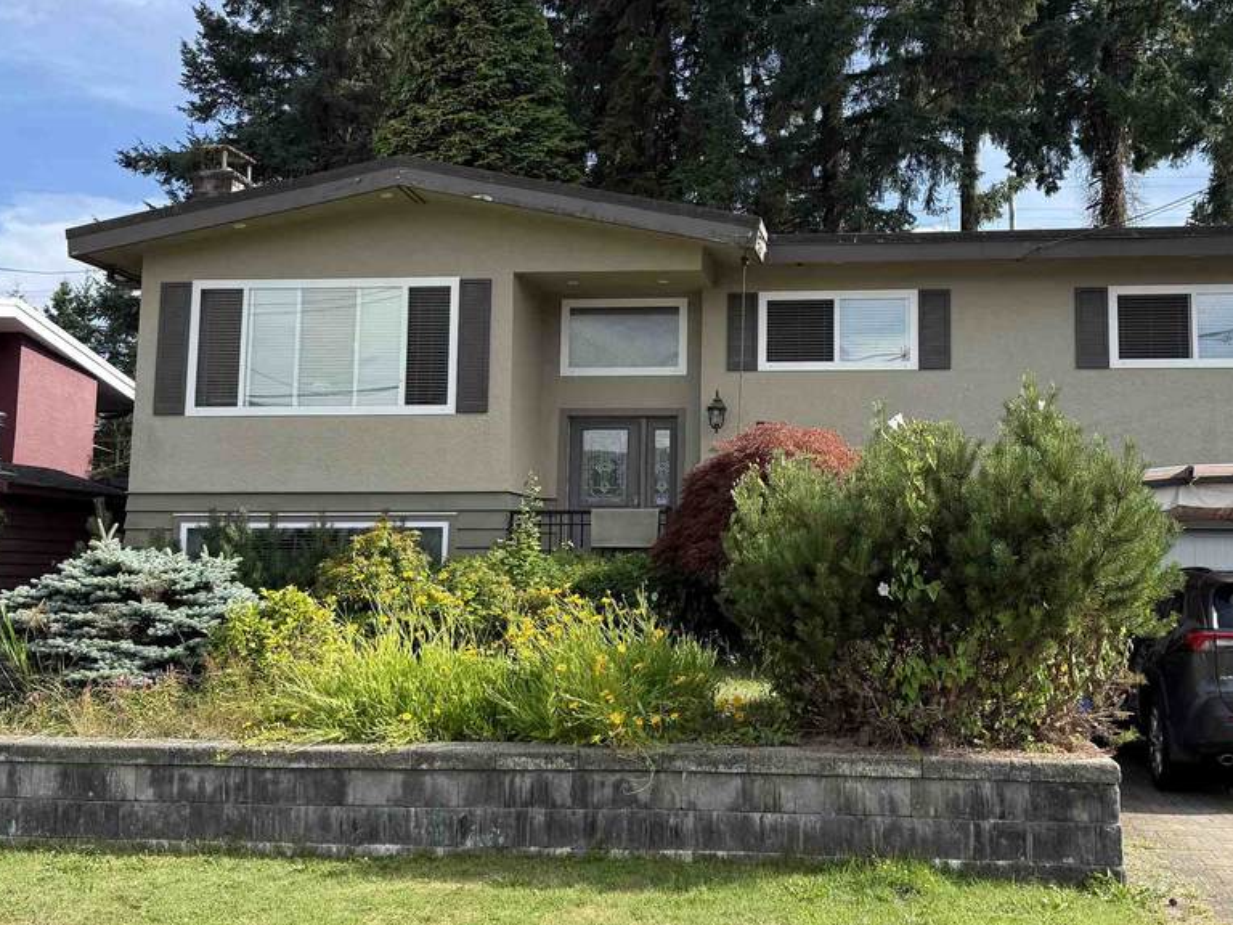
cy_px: 384
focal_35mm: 40
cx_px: 734
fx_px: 1425
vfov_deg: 35.9
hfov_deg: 46.6
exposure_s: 1/2299
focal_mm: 6.76
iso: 80
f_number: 1.78
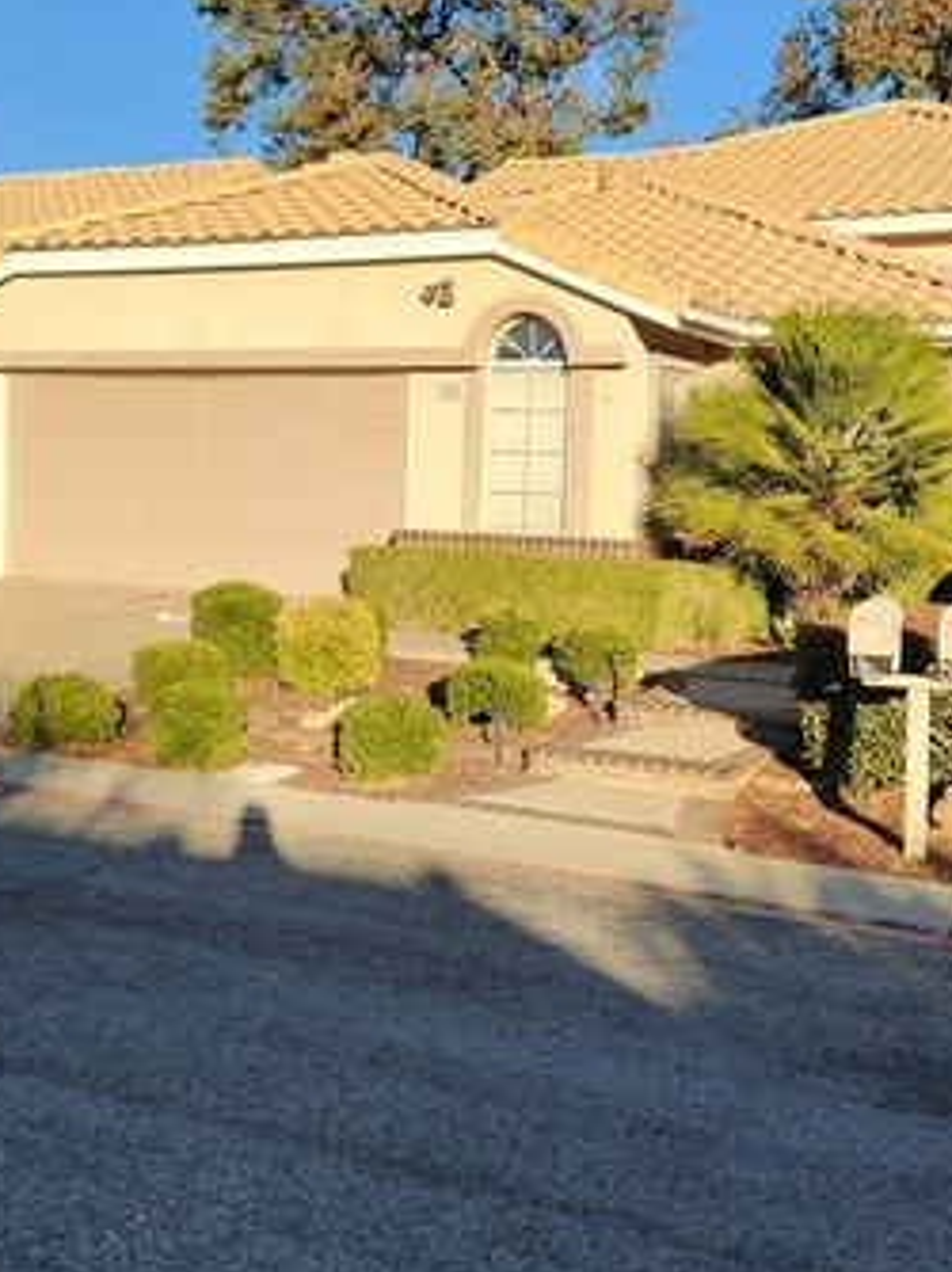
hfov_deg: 31.4
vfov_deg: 41.2
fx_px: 1689
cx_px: 407
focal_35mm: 46
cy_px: 581
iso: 20
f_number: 1.8
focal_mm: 5.4
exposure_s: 1/1179
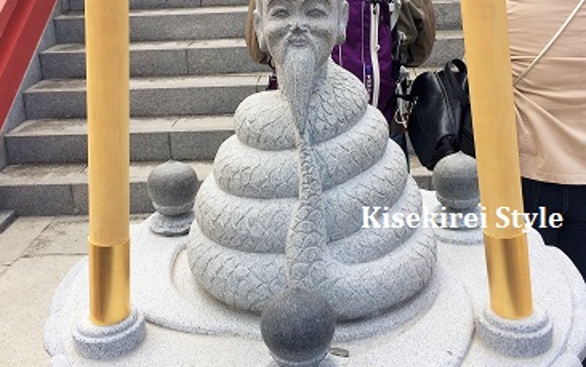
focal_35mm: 42
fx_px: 671
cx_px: 297
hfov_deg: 47.2
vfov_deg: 30.3
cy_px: 114
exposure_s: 1/682
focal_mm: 4.15
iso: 32
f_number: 2.2
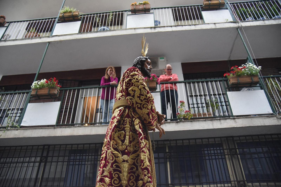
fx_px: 226
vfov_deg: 45.0
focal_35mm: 29
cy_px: 94
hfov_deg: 63.6
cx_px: 140
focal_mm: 29
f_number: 6.3
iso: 4500
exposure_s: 1/320
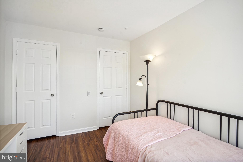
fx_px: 108
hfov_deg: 96.7
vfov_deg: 73.7
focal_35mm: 16
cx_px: 122
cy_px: 81
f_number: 9
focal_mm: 16
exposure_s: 1/200
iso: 500
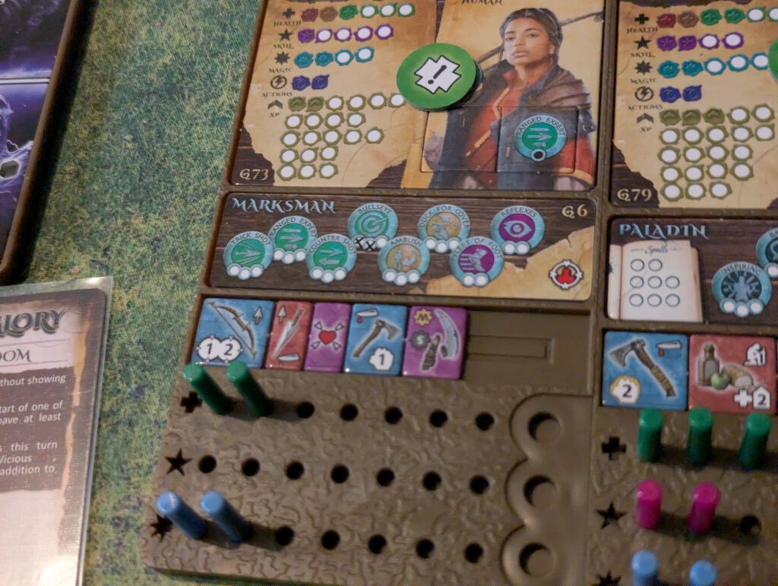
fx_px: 1080
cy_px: 293
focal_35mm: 48
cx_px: 389
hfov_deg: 39.6
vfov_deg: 30.3
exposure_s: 1/112
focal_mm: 6.81
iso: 1964
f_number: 1.85
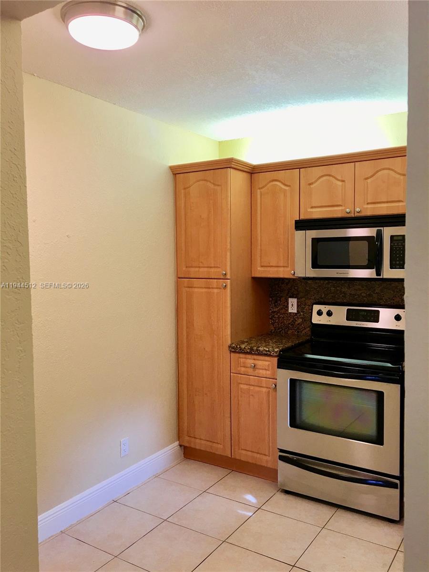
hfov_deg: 48.2
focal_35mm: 29
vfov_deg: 61.7
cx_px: 214
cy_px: 286
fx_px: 479
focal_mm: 4.15
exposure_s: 1/30
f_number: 2.2
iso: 25
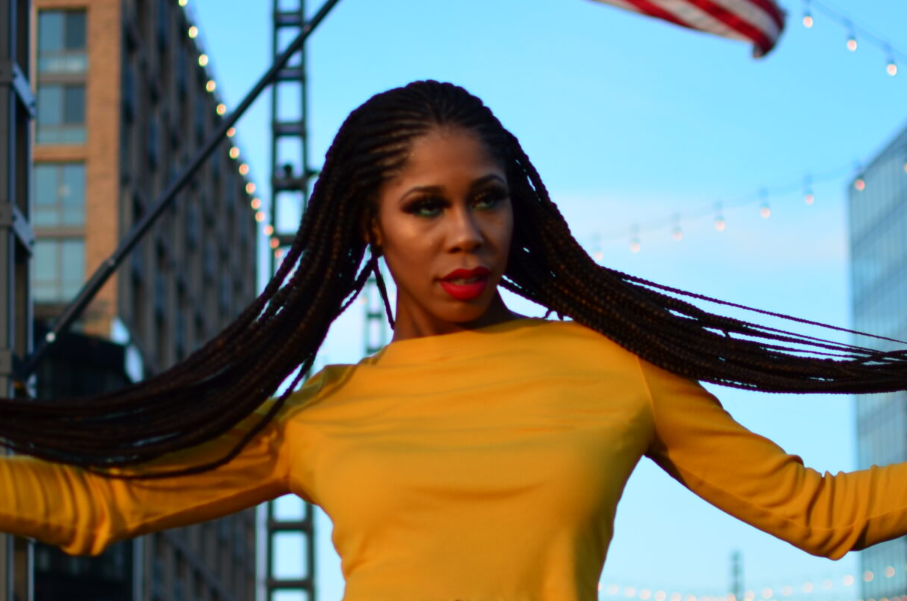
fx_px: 2793
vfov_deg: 12.3
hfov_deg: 18.4
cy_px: 438
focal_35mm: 111
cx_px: 352
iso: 100
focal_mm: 35
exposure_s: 1/800
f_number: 1.8
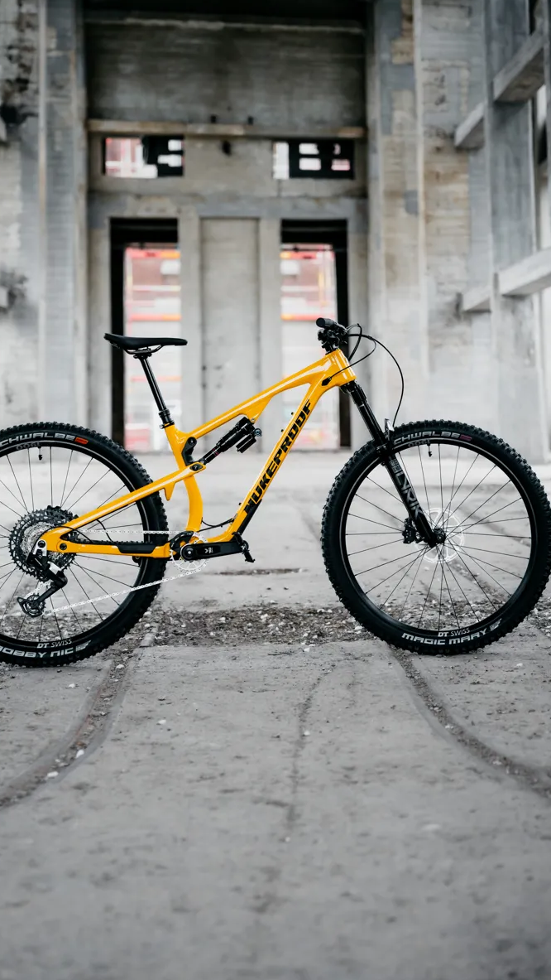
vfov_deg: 30.6
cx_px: 239
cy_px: 490
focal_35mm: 69
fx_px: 1791
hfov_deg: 17.5
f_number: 2.8
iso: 640
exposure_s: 1/250
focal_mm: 65
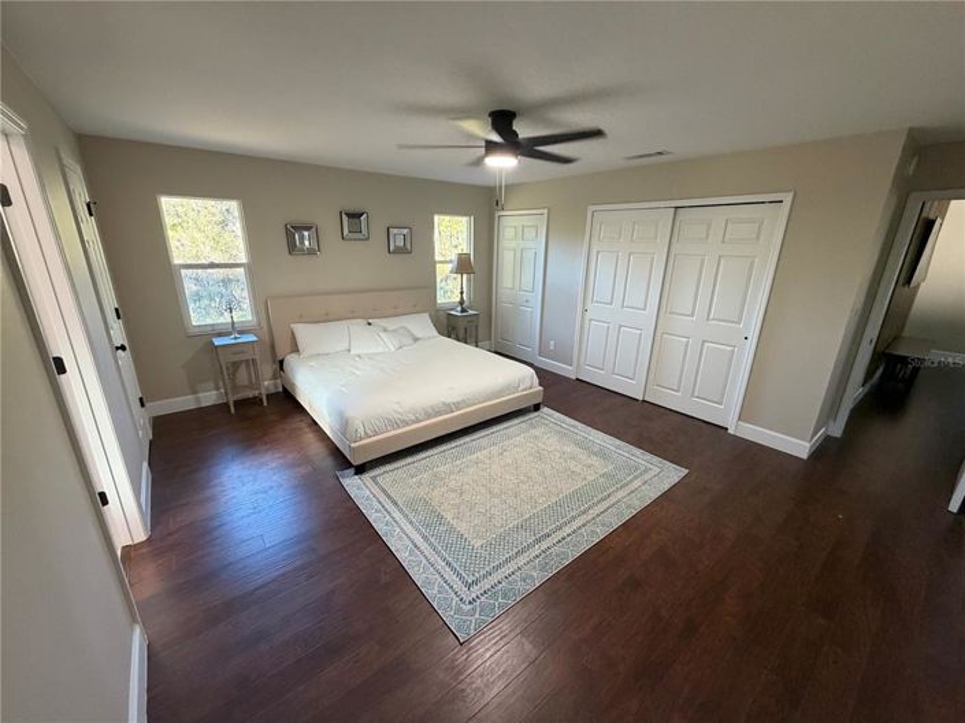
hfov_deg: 102.1
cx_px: 482
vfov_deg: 85.6
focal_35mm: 14
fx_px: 390
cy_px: 362
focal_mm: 2.22
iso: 320
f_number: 2.2
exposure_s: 1/60
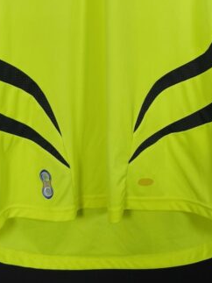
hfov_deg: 25.6
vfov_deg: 31.5
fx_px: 466
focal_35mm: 57
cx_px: 95
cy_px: 5
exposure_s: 1/125
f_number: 1.6
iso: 500
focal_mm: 6.57
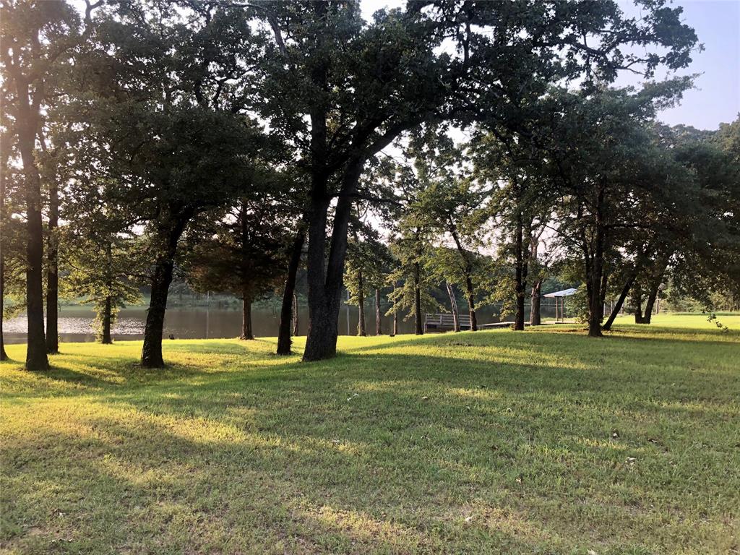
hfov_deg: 63.4
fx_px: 599
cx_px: 370
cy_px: 278
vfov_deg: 49.7
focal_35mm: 28
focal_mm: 4
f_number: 1.8
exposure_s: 1/136
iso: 20
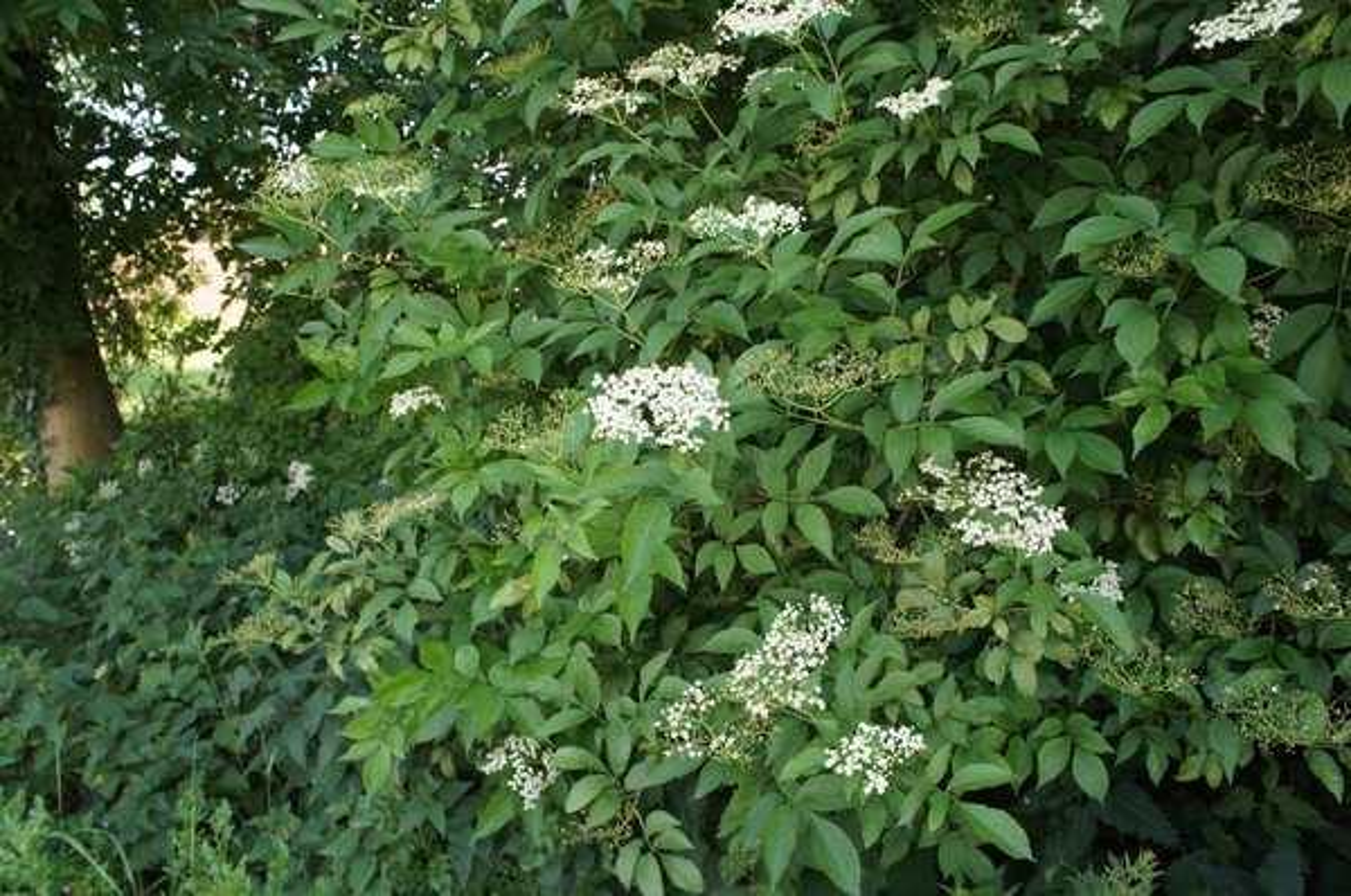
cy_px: 448
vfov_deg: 43.5
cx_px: 676
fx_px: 1124
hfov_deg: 62.0
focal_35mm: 30
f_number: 5.6
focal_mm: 20
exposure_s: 1/60
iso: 200
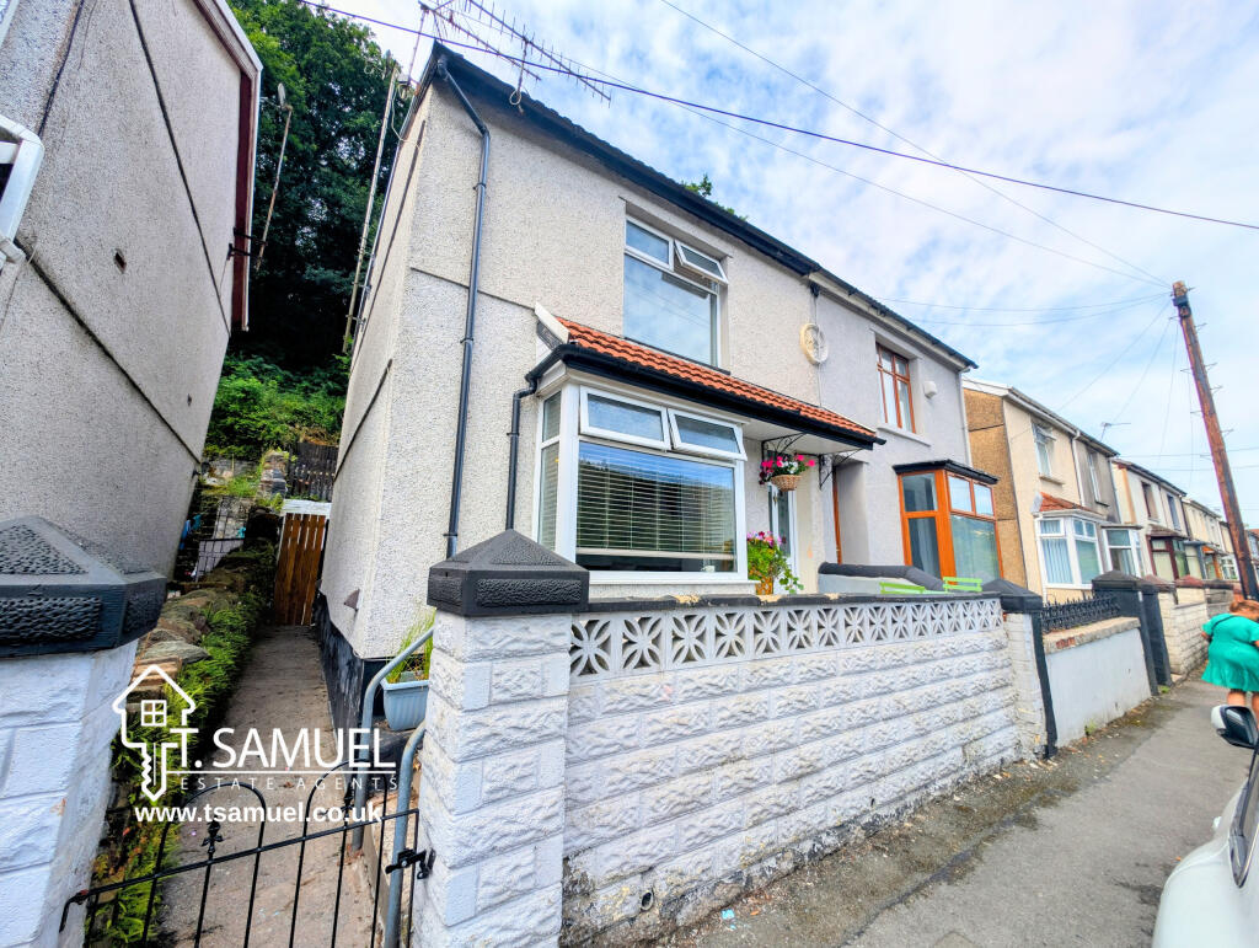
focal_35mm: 12
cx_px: 630
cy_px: 474
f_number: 1.95
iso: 30
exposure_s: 1/1101
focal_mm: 2.23
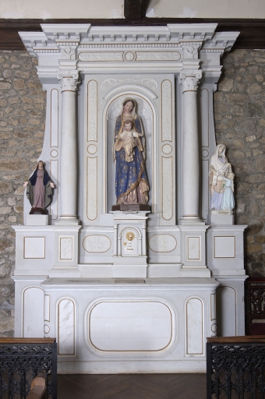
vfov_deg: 53.2
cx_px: 132
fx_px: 399
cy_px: 200
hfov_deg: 36.8
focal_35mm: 36
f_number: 6.3
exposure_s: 1/30
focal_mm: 24
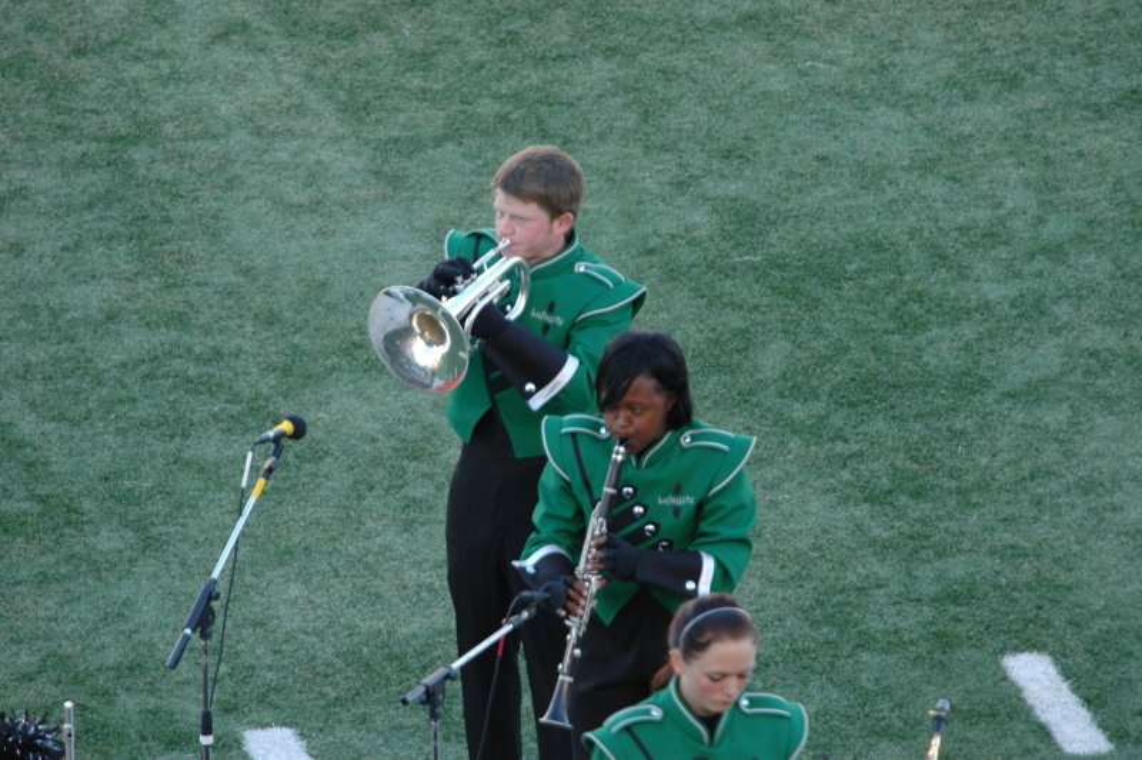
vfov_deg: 2.5
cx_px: 571
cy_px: 380
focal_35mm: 540
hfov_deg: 3.8
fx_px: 17115
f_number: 5.6
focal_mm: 360
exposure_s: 1/60
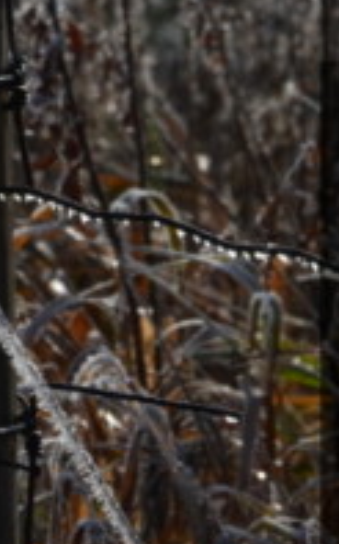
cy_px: -142
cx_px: 168
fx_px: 9082
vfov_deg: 3.4
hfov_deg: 2.1
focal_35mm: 614
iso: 180
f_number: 11
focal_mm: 105
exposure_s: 1/125
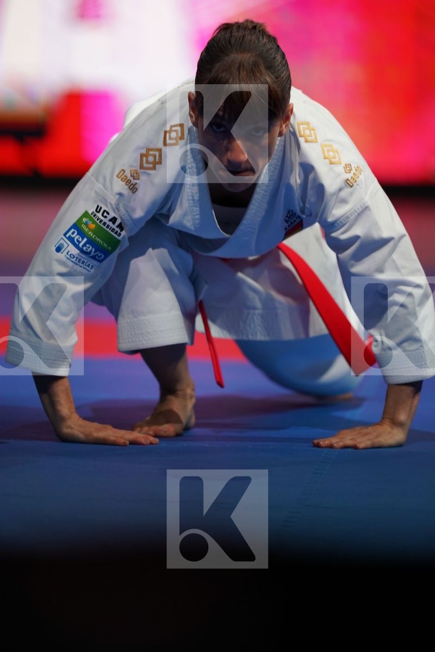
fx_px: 7249
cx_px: 218
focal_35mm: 400
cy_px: 326
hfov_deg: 3.4
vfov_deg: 5.2
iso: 1600
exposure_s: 1/500
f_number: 2.8
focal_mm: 400
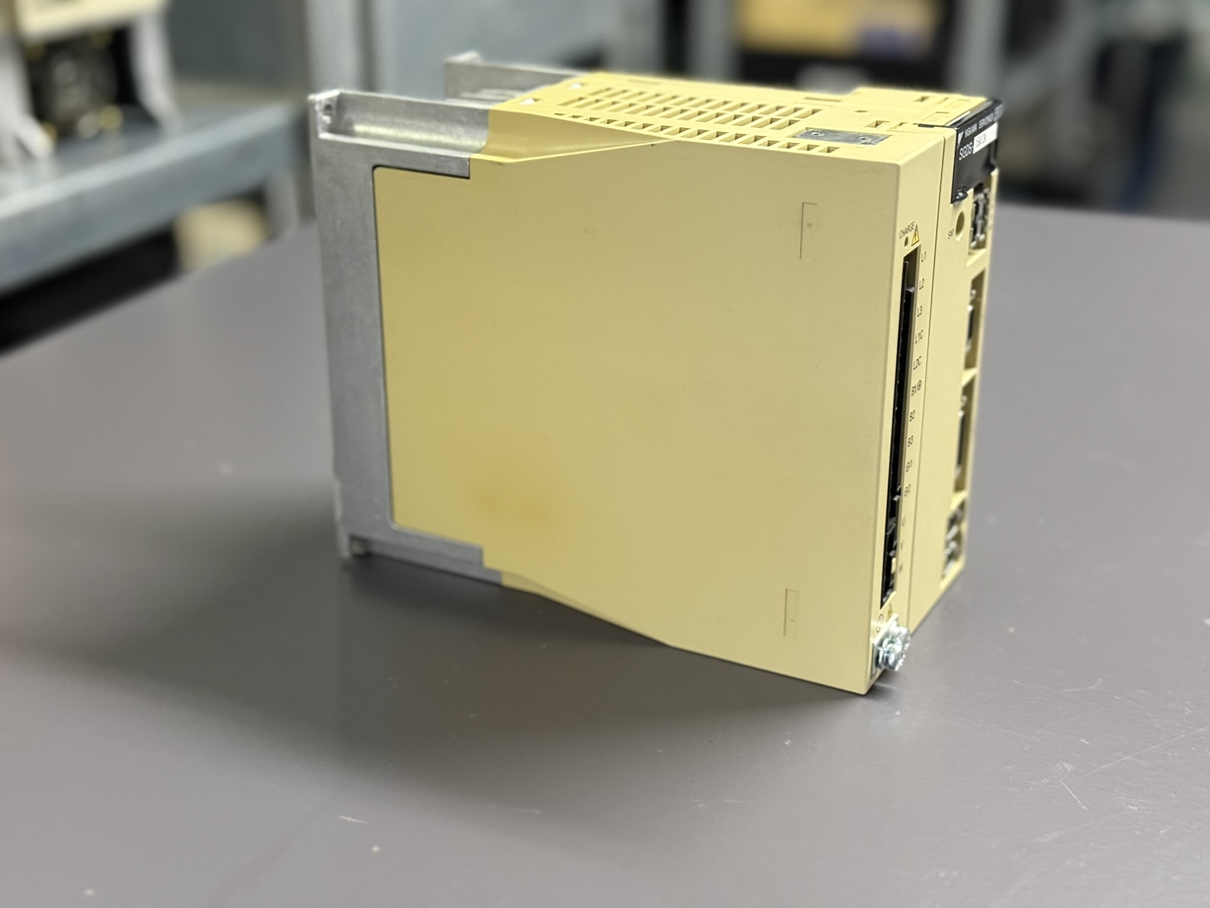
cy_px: 454
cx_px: 605
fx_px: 1678
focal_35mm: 48
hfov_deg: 39.7
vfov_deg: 30.3
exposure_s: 1/33
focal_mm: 6.76
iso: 320
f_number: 1.78
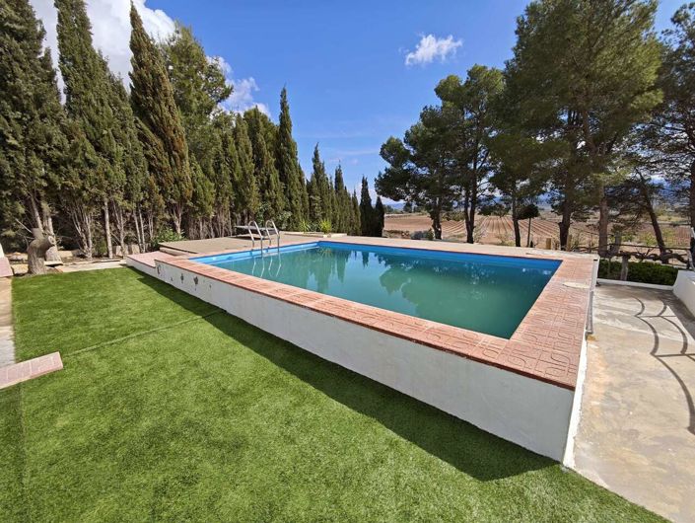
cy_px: 262
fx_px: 281
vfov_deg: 85.8
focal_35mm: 14
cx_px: 348
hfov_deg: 102.0
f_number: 2.2
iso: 50
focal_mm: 2.16
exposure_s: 1/764
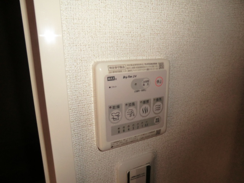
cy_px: 92
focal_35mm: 24
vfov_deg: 56.8
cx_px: 122
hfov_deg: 71.6
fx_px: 169
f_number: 3.2
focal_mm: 4.3
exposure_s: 1/20
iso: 200
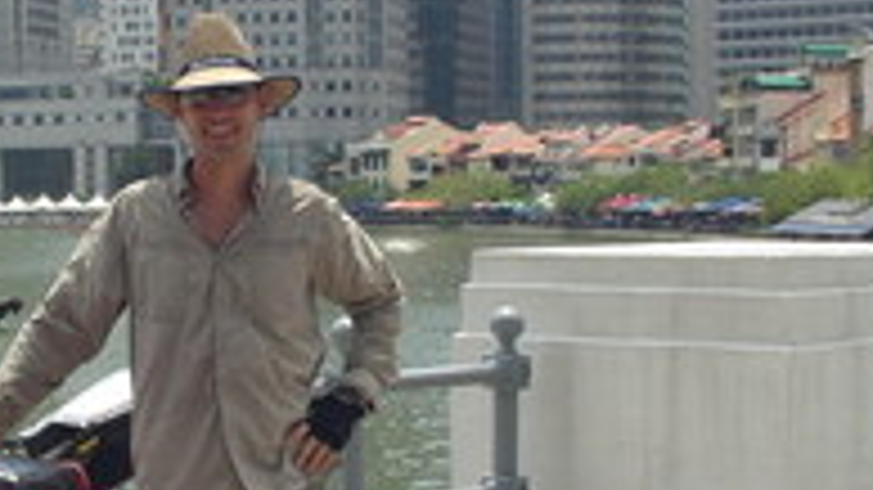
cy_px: 333
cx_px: 220
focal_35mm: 93
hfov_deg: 22.7
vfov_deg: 13.0
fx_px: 2152
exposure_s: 1/160
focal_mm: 5.7
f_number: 6.9
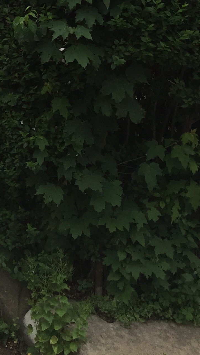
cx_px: -22
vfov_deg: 23.4
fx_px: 764
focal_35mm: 81
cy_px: -98
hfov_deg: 14.6
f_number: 2.2
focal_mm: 4.15
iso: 32
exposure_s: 1/2326
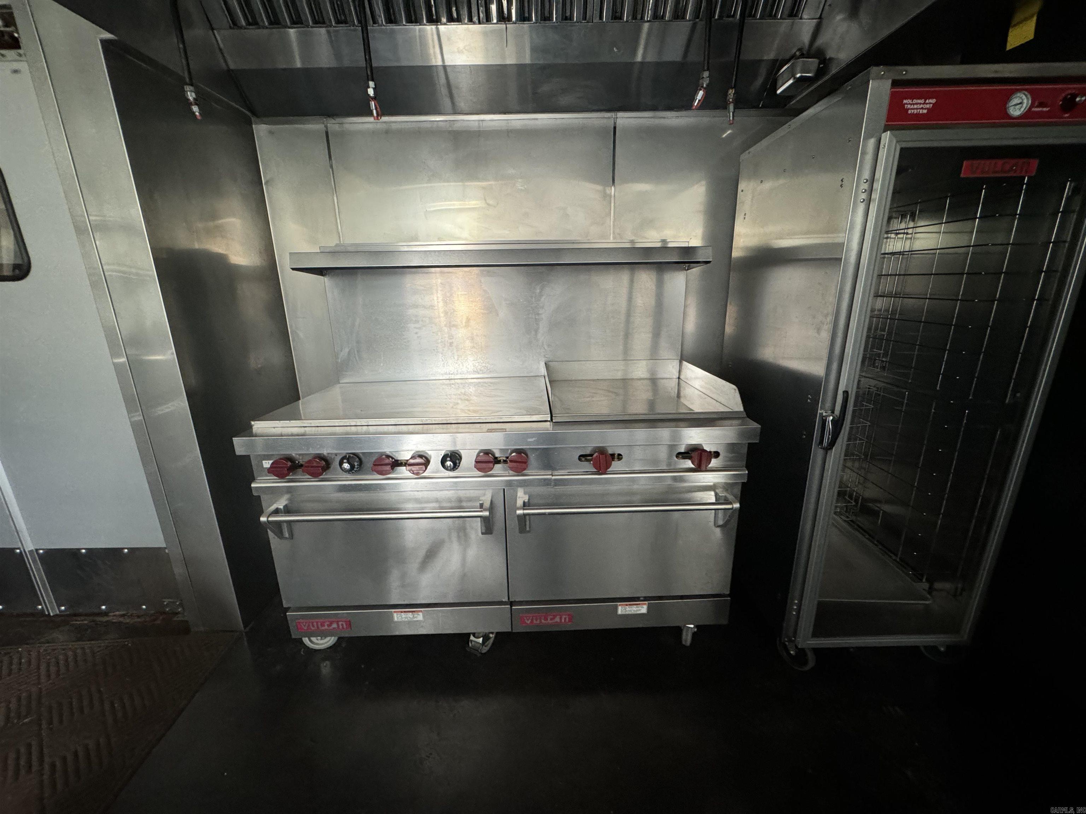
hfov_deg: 102.1
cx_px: 543
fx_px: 439
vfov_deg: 85.7
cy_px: 407
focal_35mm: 14
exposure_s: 1/60
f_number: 2.2
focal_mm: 2.22
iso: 640
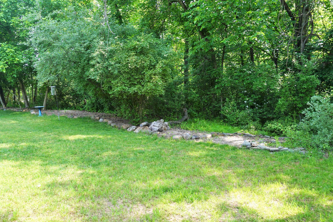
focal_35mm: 27
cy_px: 117
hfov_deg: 67.2
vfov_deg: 47.9
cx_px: 148
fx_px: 250
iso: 100
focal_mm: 16
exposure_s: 1/60
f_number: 5.6
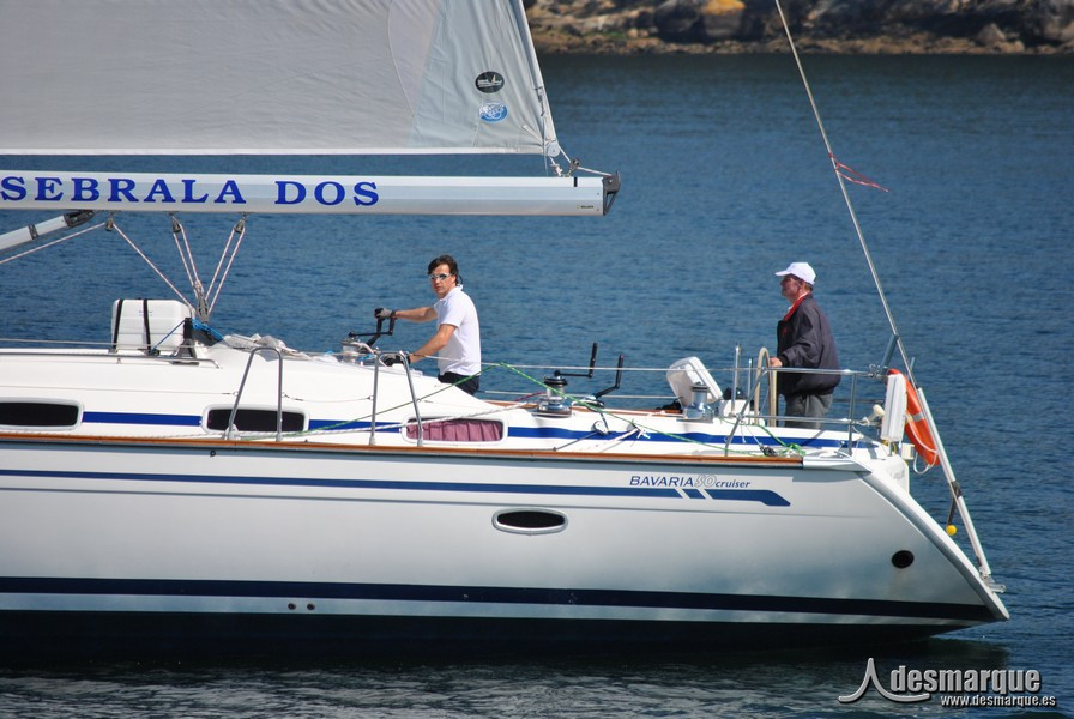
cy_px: 360
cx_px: 537
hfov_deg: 7.6
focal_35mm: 270
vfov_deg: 5.1
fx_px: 8065
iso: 200
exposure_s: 1/1250
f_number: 5.6
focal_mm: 180
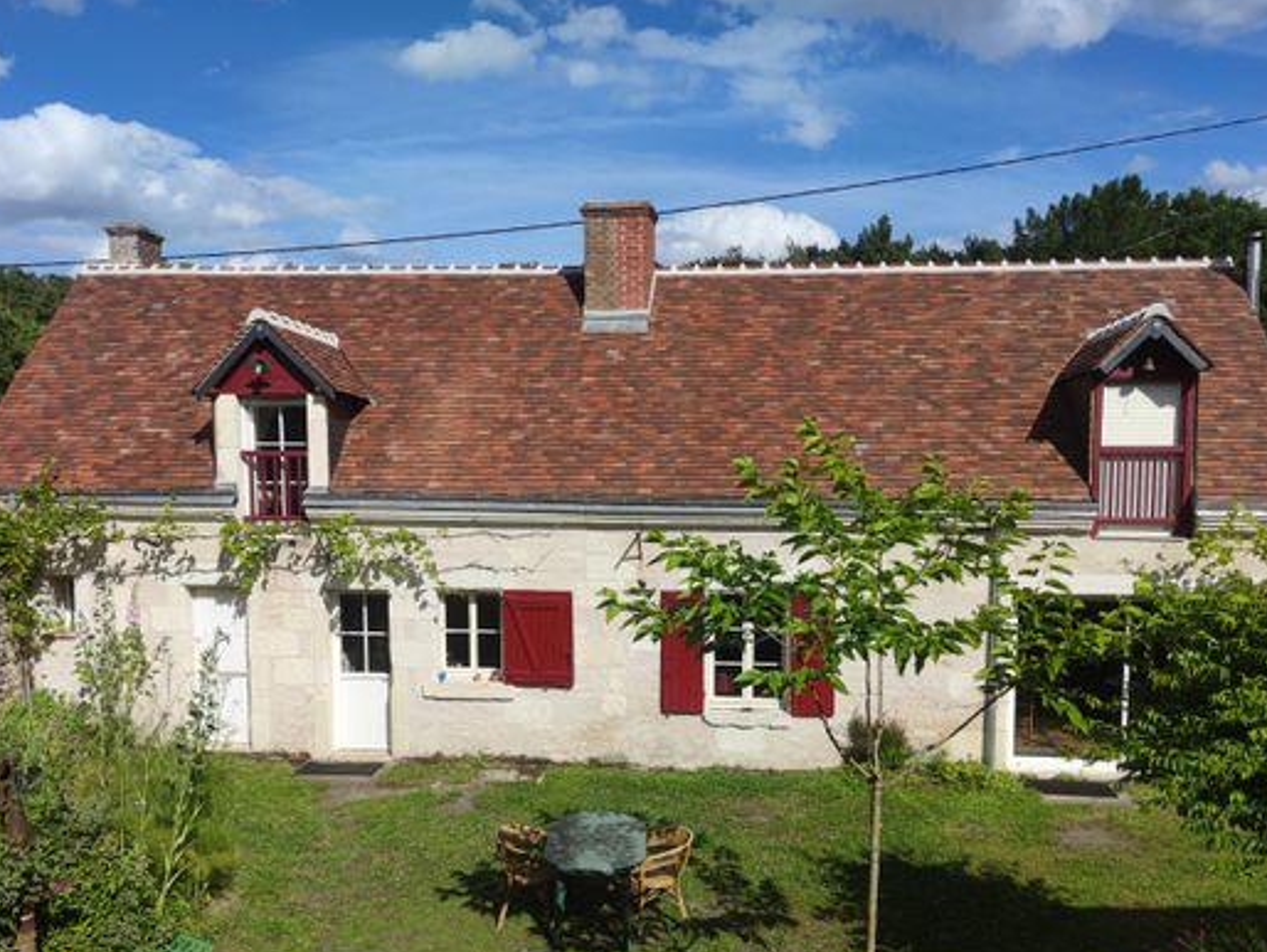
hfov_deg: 63.4
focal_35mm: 28
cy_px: 548
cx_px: 636
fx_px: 1025
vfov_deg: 49.6
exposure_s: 1/3620
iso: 50
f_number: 1.69
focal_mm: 6.72
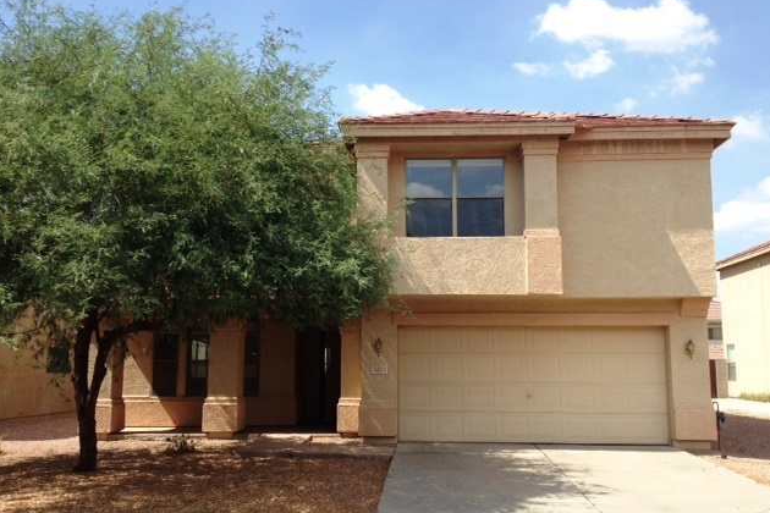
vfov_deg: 35.9
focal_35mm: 37
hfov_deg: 51.9
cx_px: 387
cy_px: 280
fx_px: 791
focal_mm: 4.28
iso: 50
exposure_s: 1/1314
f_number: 2.4
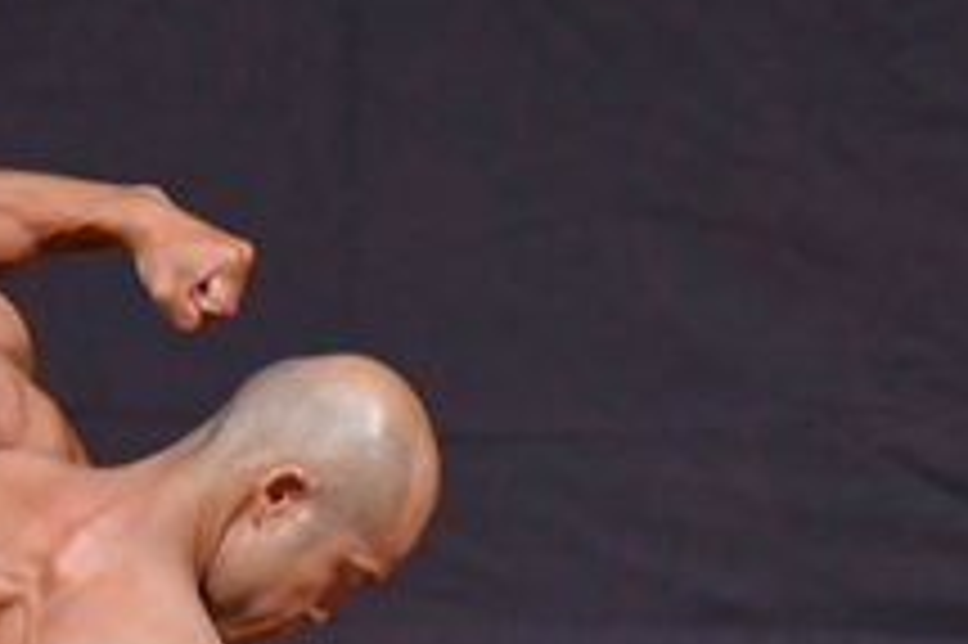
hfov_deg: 2.0
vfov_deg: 1.3
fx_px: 27620
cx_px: 65
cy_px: 1121
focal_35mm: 1028
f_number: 5.6
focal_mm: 190
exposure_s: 1/400
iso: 4000
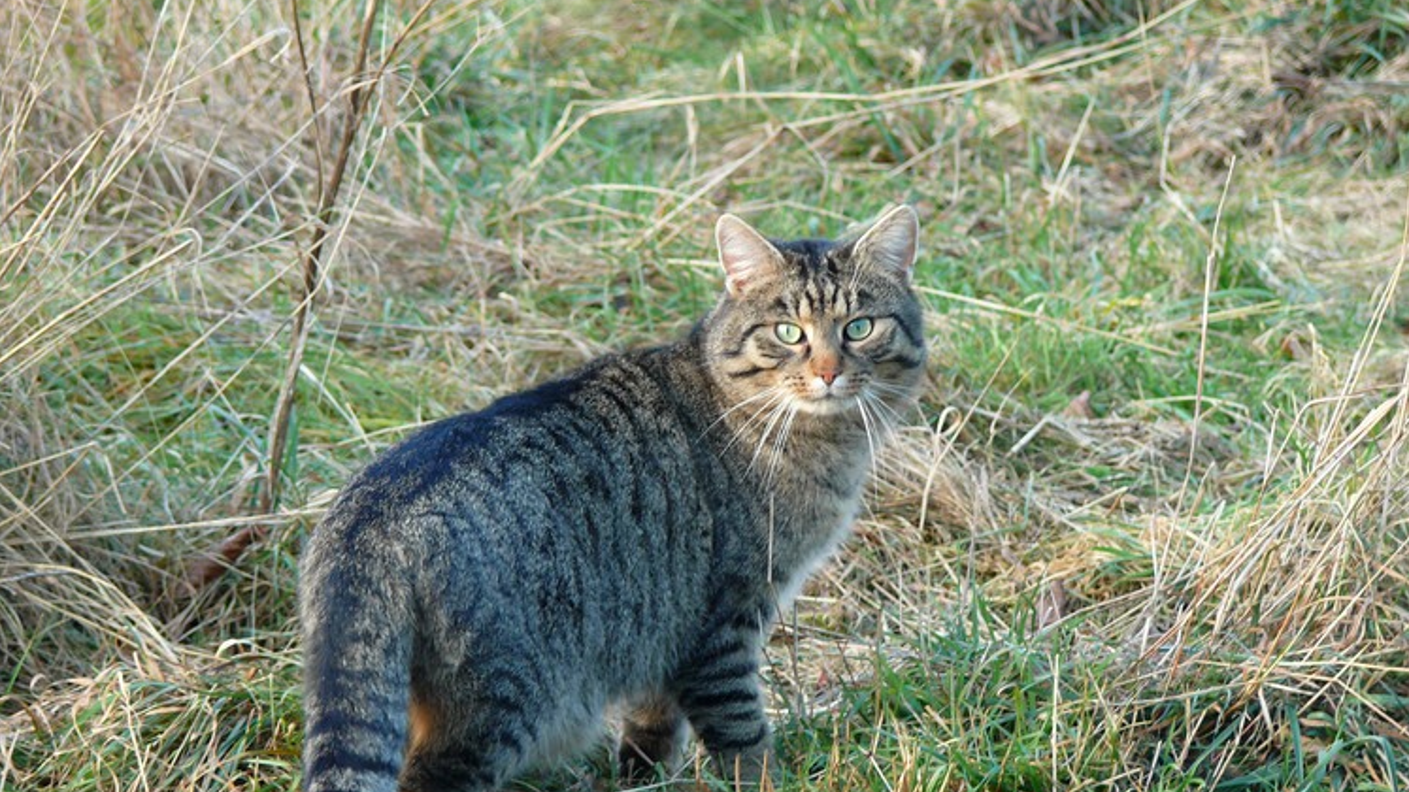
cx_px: 705
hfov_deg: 7.7
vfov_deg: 4.3
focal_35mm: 281
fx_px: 10497
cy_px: 470
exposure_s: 1/50
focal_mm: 54.3
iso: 100
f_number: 3.6
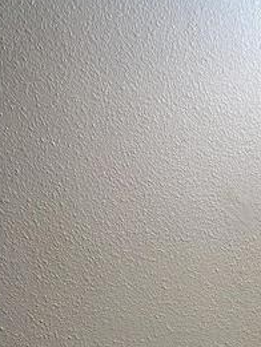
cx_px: 475
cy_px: 625
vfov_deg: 16.2
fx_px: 1025
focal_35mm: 102
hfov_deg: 13.1
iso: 100
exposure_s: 1/60
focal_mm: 4.2
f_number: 1.6
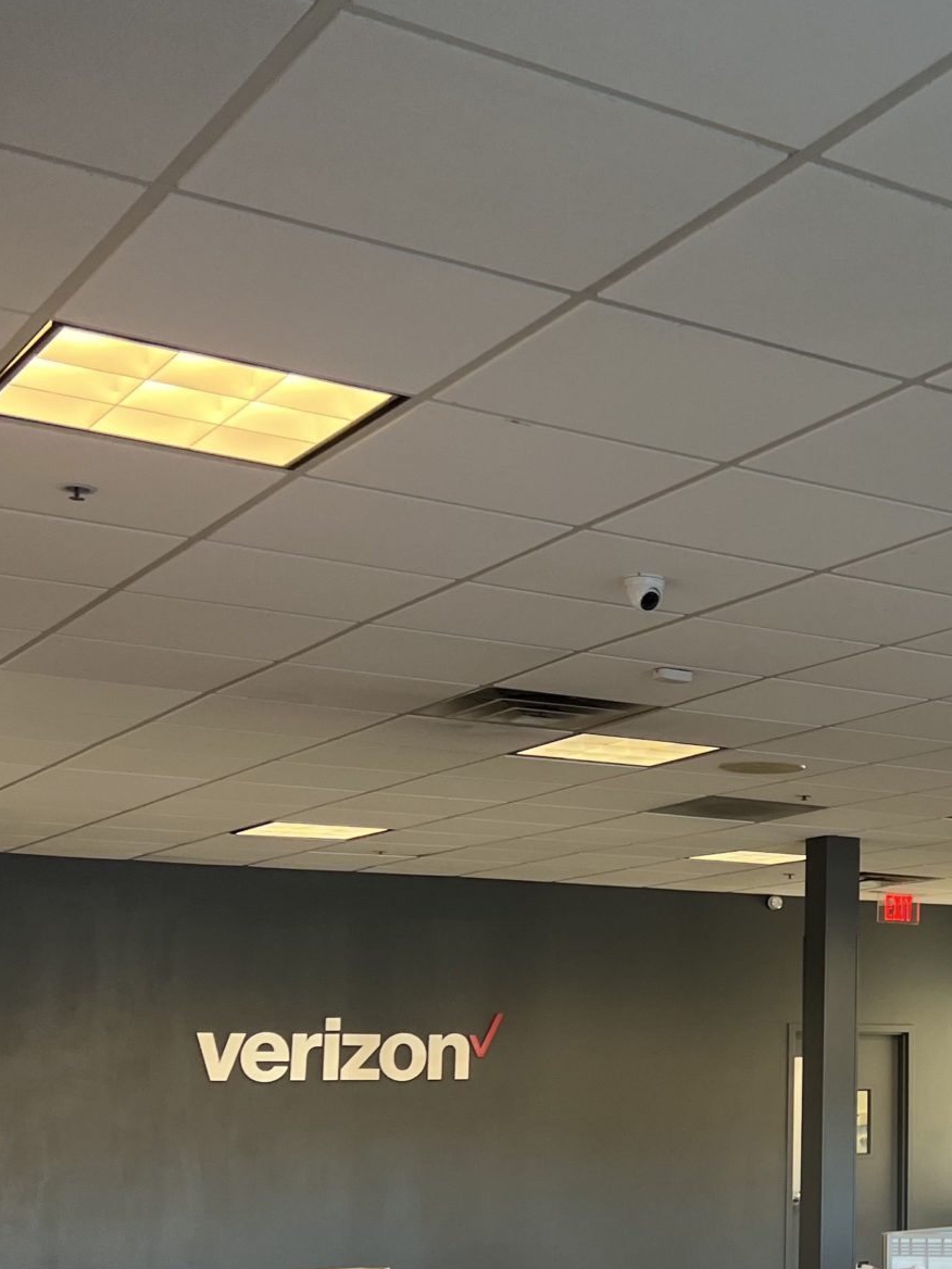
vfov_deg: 33.6
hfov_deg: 24.2
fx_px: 2090
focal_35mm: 57
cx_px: 1004
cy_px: 784
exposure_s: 1/120
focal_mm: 5.7
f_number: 1.5
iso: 125
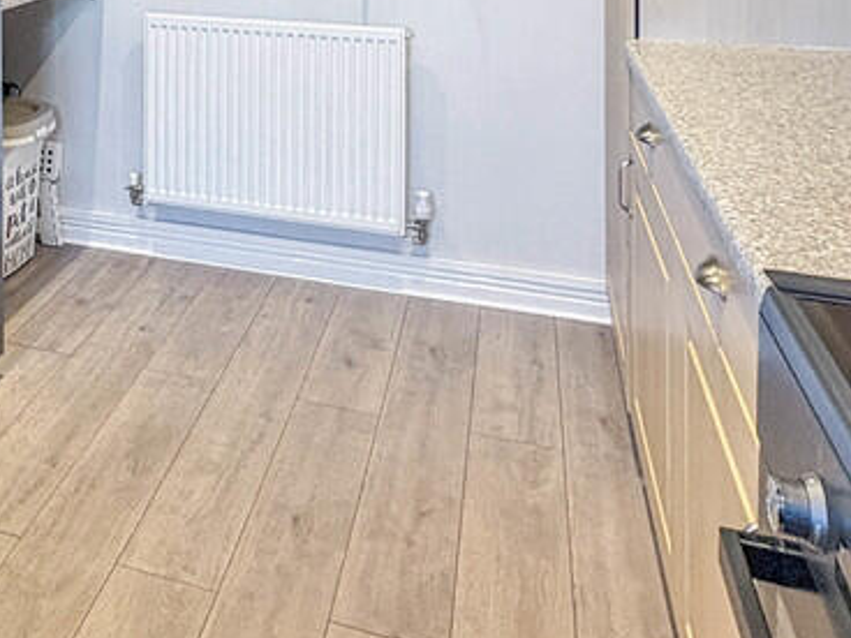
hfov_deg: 45.0
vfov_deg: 32.2
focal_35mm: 39
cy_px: -74
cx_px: 148
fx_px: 959
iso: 320
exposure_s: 1/100
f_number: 2.2
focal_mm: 2.22
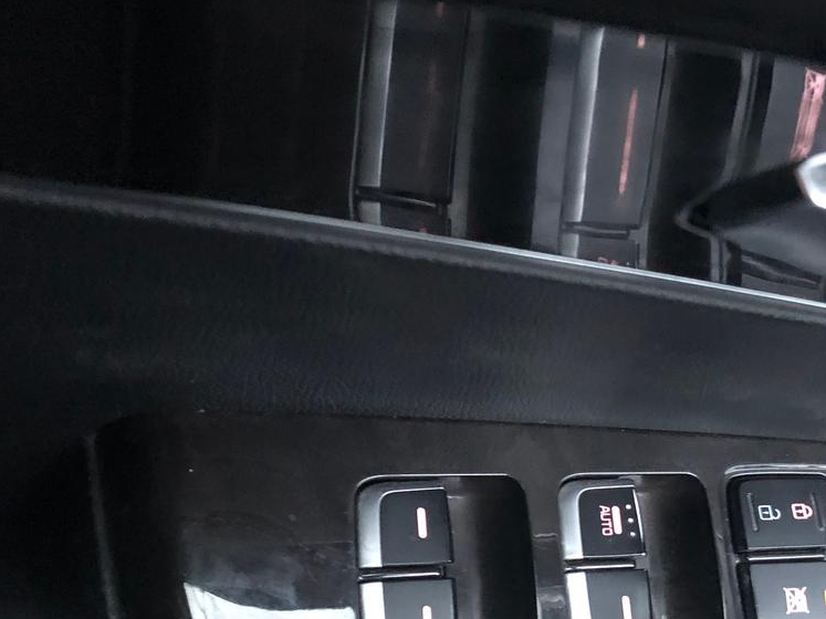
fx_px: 1145
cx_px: 556
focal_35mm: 48
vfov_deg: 29.7
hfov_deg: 39.2
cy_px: 472
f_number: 1.8
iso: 125
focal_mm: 3.99
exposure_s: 1/4
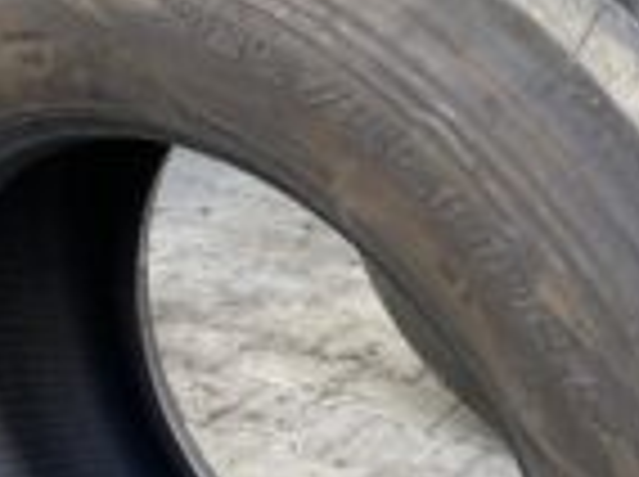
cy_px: 394
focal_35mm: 79
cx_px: 342
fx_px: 1456
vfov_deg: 18.4
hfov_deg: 24.8
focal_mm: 4.25
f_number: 1.8
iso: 50
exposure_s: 1/122
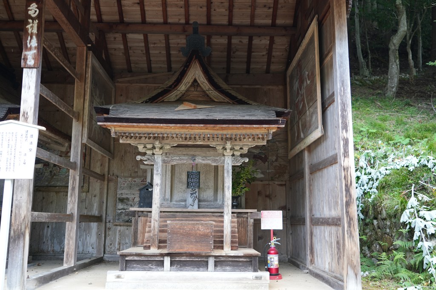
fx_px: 424
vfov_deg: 37.8
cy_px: 145
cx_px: 218
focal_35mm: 35
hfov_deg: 54.4
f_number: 4
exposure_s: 1/60
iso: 320
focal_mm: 35
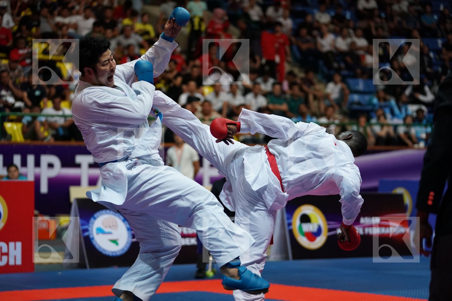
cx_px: 226
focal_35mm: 112
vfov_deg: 12.2
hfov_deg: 18.3
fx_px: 1406
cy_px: 150
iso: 3200
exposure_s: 1/1000
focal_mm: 112
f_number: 2.8
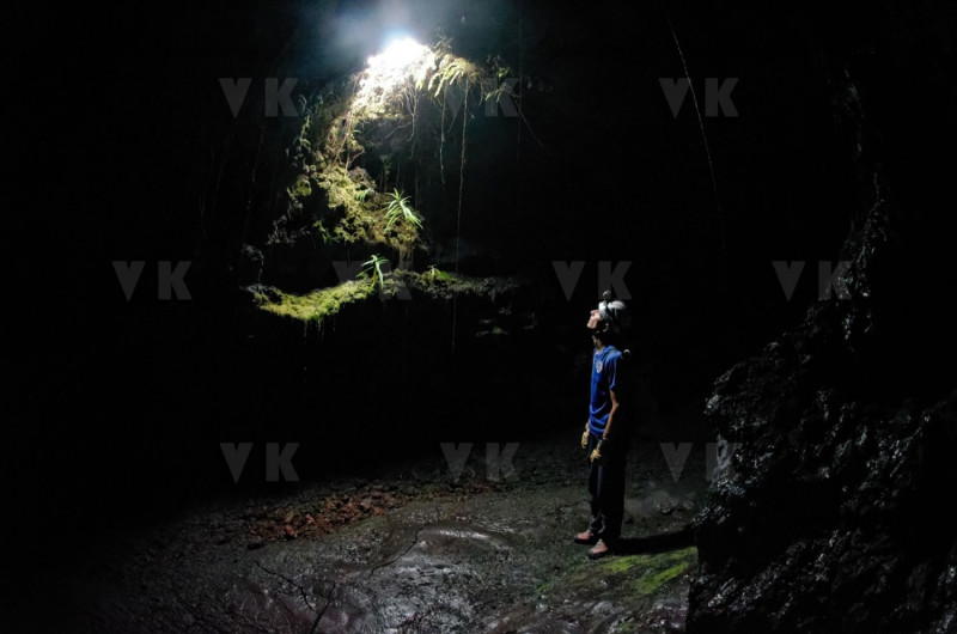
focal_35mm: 16
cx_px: 478
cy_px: 317
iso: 4000
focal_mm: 10.5
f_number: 8
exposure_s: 1/25
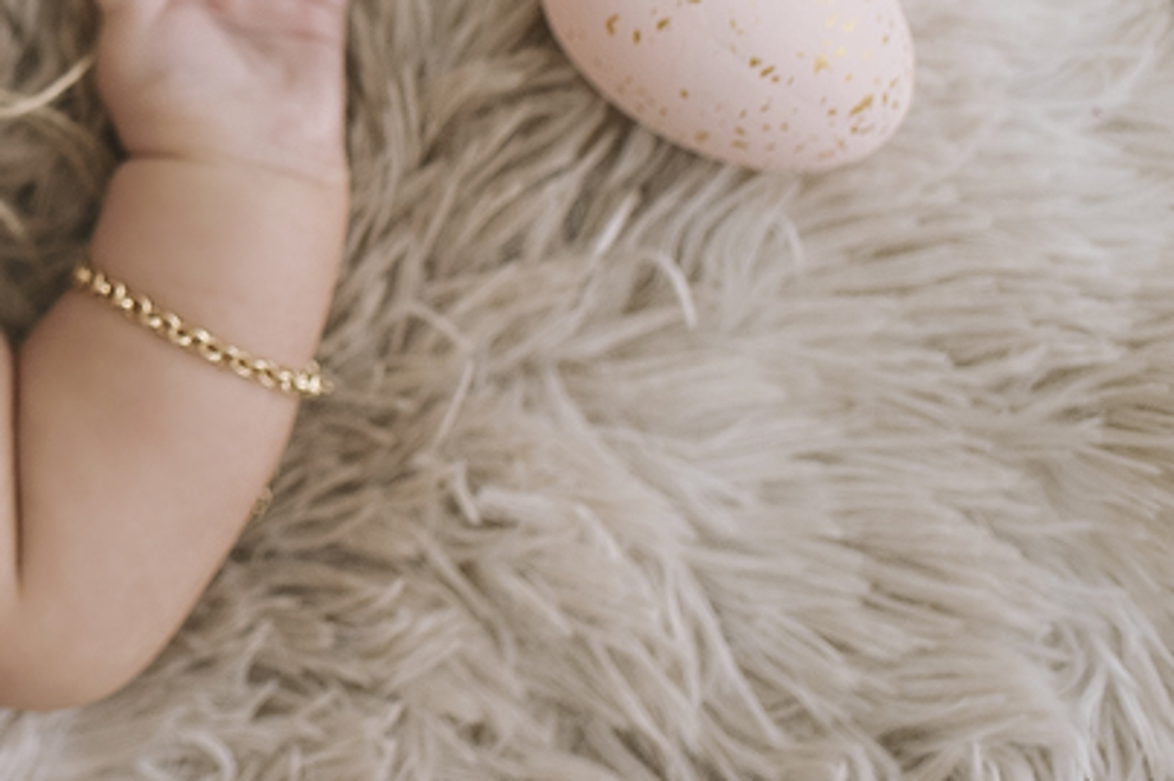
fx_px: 3390
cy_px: -328
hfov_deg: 17.9
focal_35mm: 104
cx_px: -482
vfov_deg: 12.6
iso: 320
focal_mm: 35
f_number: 2.8
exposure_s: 1/100
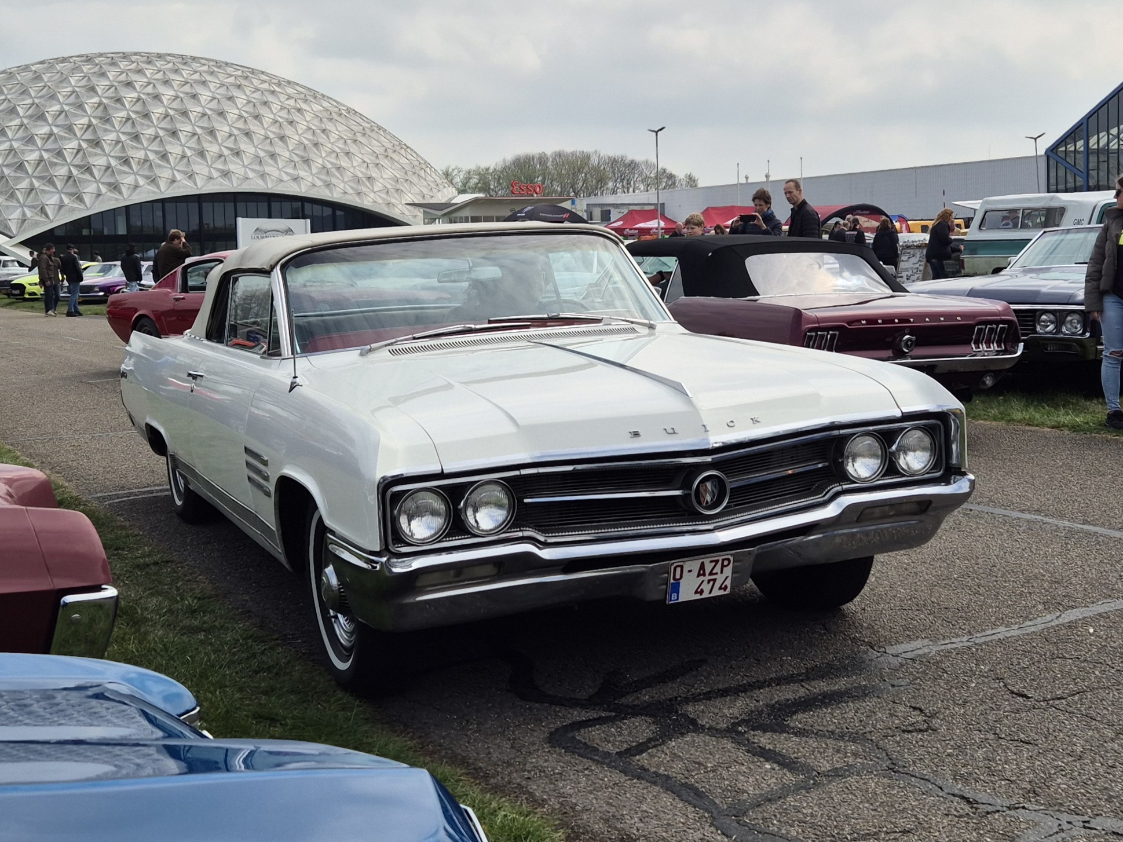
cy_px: 421
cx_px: 562
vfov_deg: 58.9
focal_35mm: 23
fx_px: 746
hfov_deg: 73.9
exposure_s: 1/2600
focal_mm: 5.4
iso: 25
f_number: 1.8
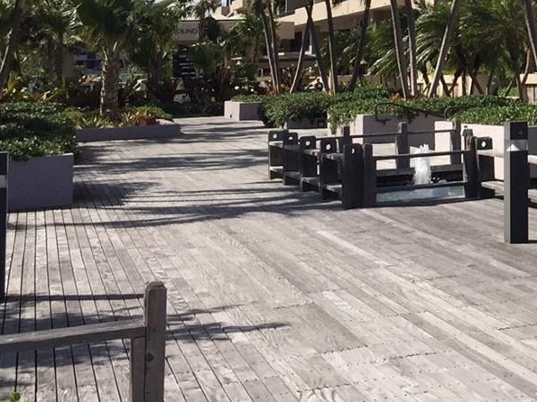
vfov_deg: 17.9
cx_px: 691
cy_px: -84
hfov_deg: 22.5
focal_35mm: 78
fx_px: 1210
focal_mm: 4.15
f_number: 2.2
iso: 32
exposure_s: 1/2326
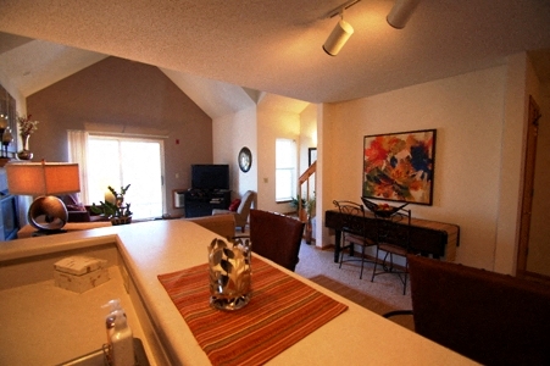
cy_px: 183
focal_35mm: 15
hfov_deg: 100.4
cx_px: 275
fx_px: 229
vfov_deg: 77.2
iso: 400
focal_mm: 10
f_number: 3.5
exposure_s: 1/40
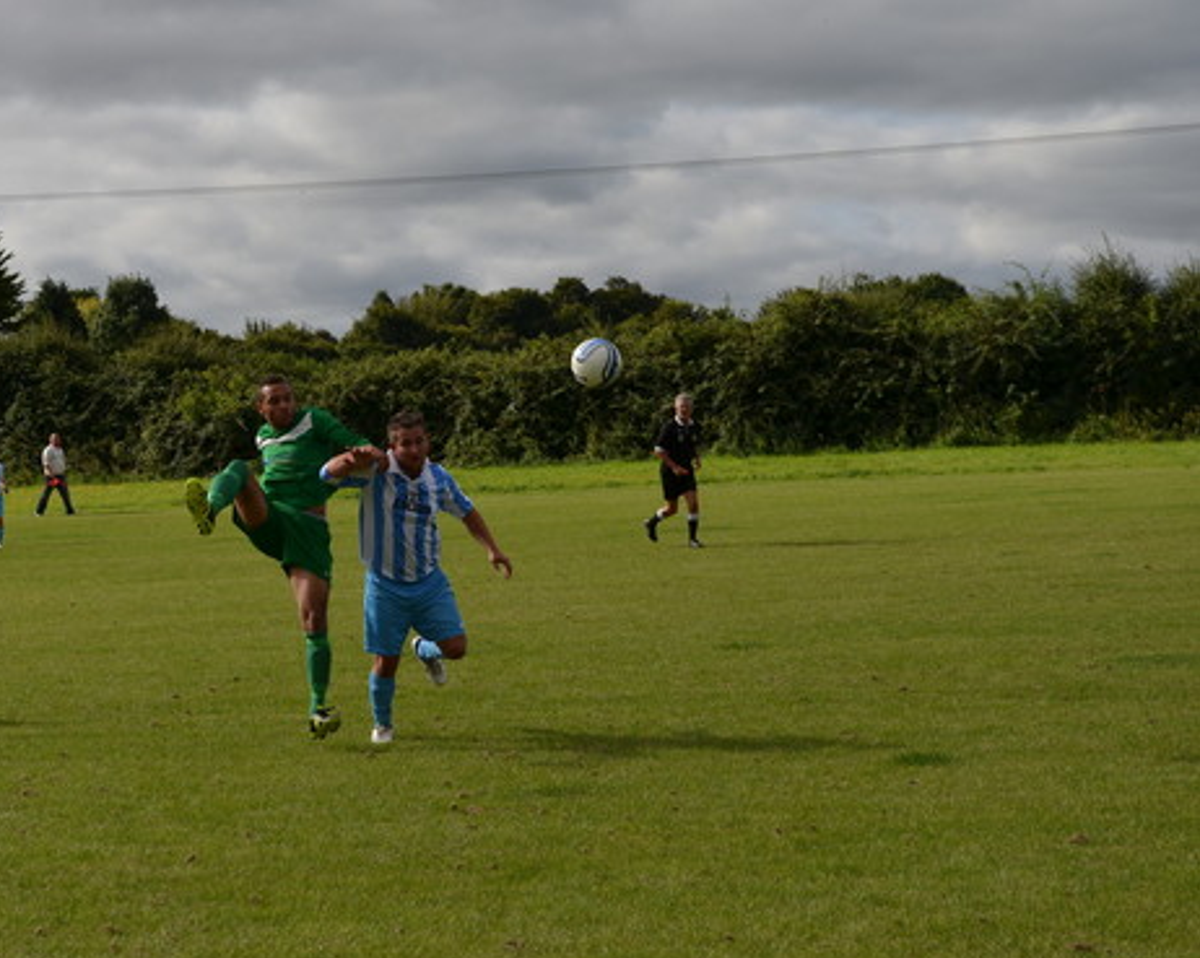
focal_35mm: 95
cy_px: 483
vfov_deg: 16.3
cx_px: 469
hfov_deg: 20.2
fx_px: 3357
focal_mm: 55
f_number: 8
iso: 100
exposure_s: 1/500
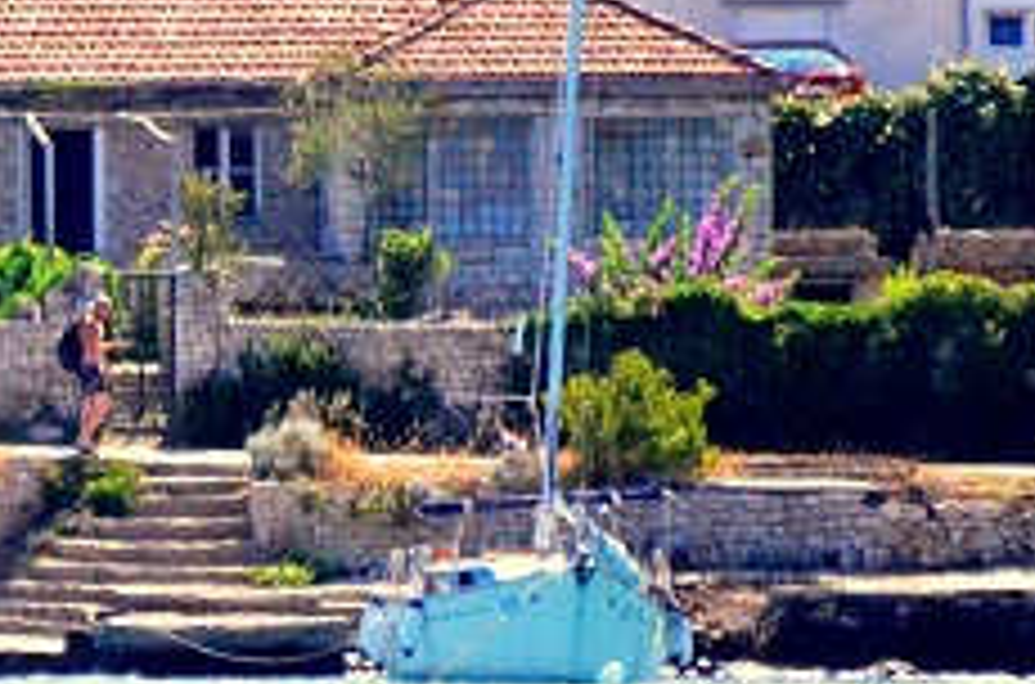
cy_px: -592
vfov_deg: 0.8
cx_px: -1001
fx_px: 50375
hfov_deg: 1.2
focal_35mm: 1757
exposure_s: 1/8000
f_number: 5.6
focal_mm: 270
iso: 5000
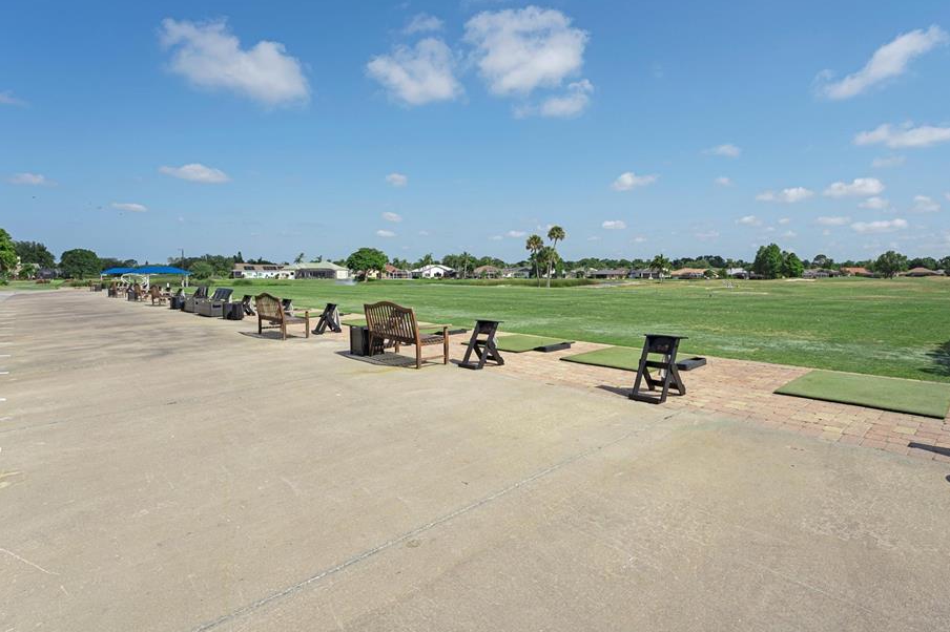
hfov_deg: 91.9
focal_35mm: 17
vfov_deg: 69.2
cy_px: 285
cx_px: 520
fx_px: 457
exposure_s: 1/320
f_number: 8
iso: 100
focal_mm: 15.3
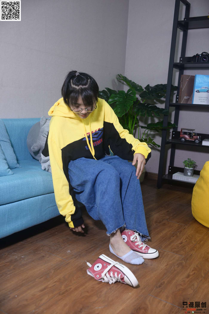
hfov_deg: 37.9
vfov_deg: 54.4
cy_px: 157
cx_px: 104
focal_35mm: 35
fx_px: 304
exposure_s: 1/125
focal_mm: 35
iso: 800
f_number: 5
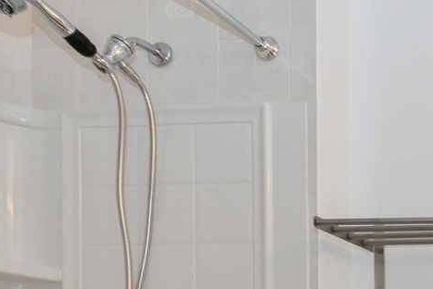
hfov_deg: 26.4
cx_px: 666
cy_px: 381
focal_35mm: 52
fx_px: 626
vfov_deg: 23.0
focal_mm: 10
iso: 250
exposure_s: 1/15
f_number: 7.1
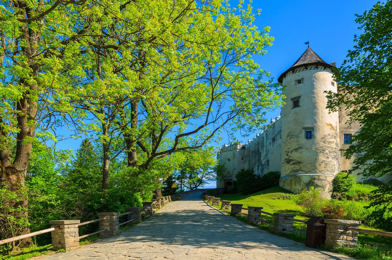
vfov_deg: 52.9
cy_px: 130
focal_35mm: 24
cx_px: 196
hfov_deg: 73.8
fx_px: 261
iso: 100
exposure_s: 1/100
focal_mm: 16
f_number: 8
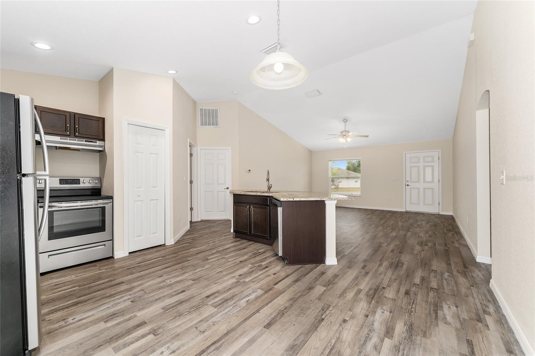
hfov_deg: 104.3
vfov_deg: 81.2
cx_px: 268
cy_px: 178
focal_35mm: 14
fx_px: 208
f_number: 7.1
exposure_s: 1/15
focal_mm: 14
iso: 250
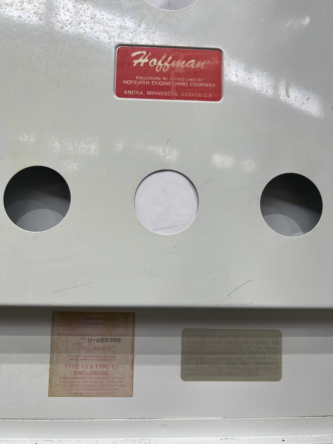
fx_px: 334
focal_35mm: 26
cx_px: 166
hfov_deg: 53.1
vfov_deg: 67.3
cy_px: 222
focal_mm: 5.7
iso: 64
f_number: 1.5
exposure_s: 1/120
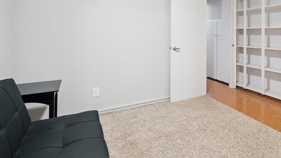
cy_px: 31
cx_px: 183
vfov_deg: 46.8
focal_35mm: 23
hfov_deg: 76.7
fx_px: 171
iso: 400
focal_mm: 16
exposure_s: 1/5
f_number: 9
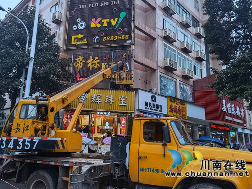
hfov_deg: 61.6
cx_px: 122
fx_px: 211
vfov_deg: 48.2
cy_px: 89
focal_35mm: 29
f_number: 1.9
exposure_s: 1/246
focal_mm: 6.67
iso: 50
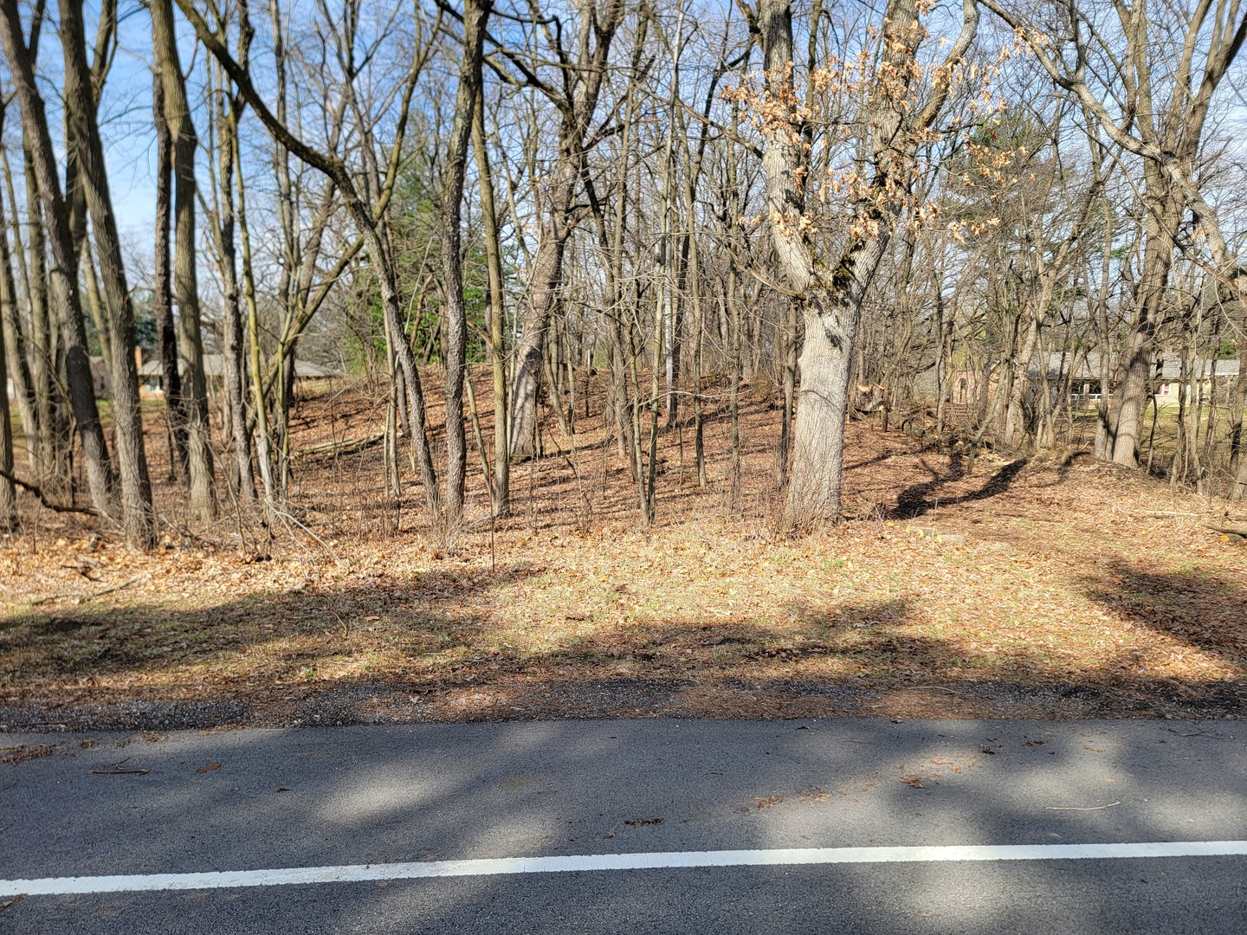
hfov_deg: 71.6
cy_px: 468
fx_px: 865
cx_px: 624
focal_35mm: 24
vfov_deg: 56.8
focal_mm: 6.7
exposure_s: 1/446
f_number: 1.8
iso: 16
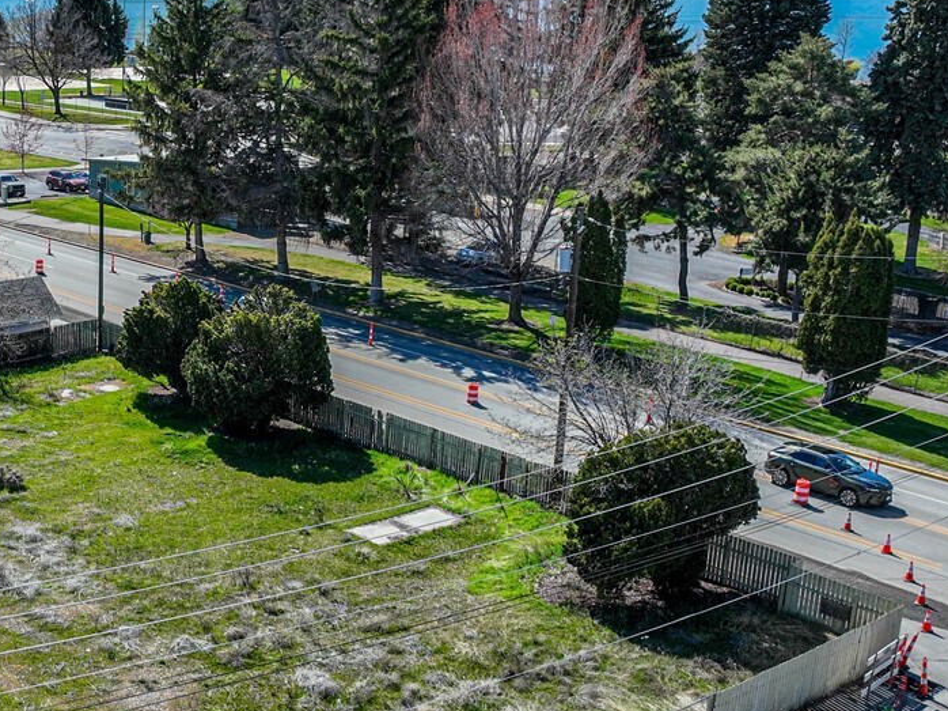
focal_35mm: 55
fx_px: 1506
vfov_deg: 26.5
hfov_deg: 33.3
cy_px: 392
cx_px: 117
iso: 200
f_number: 2.8
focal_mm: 12.29
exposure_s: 1/2500
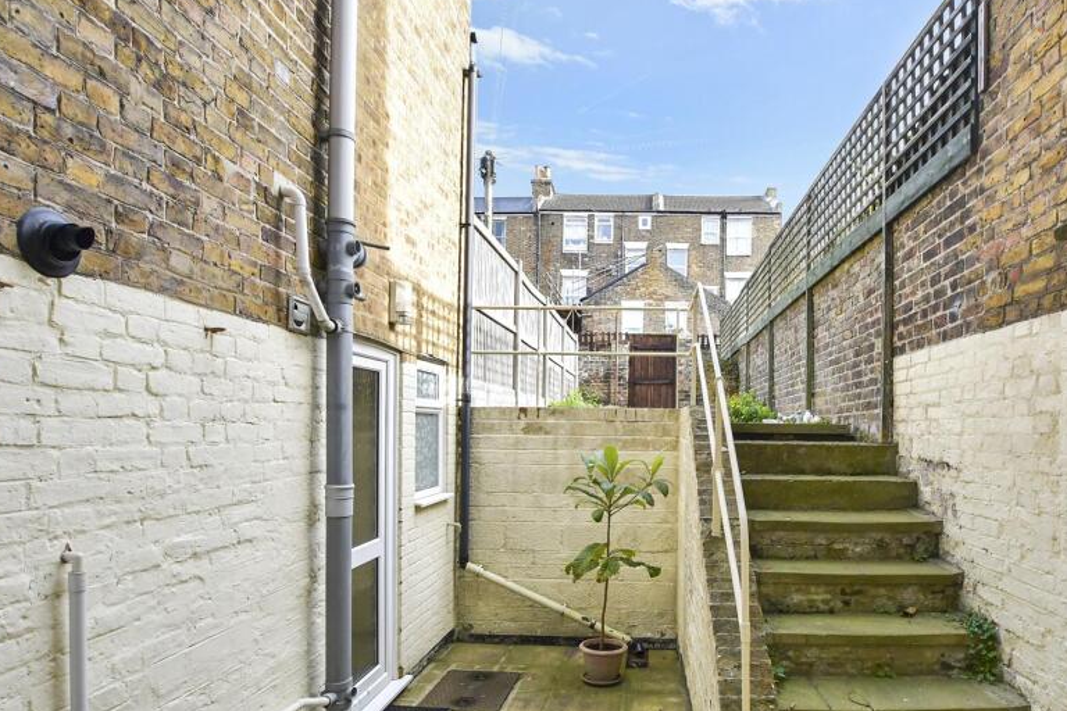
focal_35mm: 20
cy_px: 435
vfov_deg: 61.3
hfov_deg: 82.7
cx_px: 652
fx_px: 593
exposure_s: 1/160
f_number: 9
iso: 800
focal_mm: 10
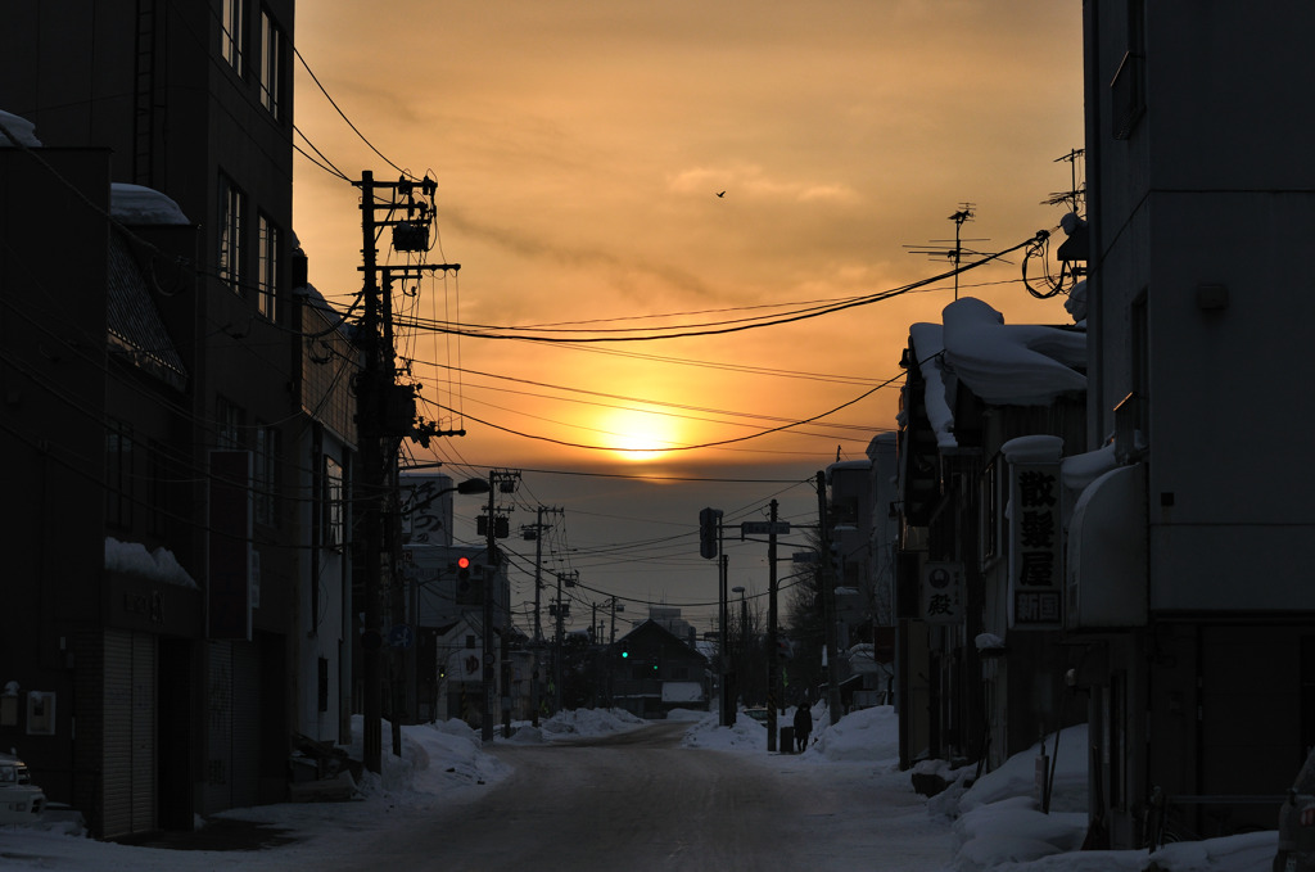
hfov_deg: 19.5
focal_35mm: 105
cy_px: 436
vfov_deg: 13.0
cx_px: 658
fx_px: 3829
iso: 200
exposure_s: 1/640
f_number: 8
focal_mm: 70
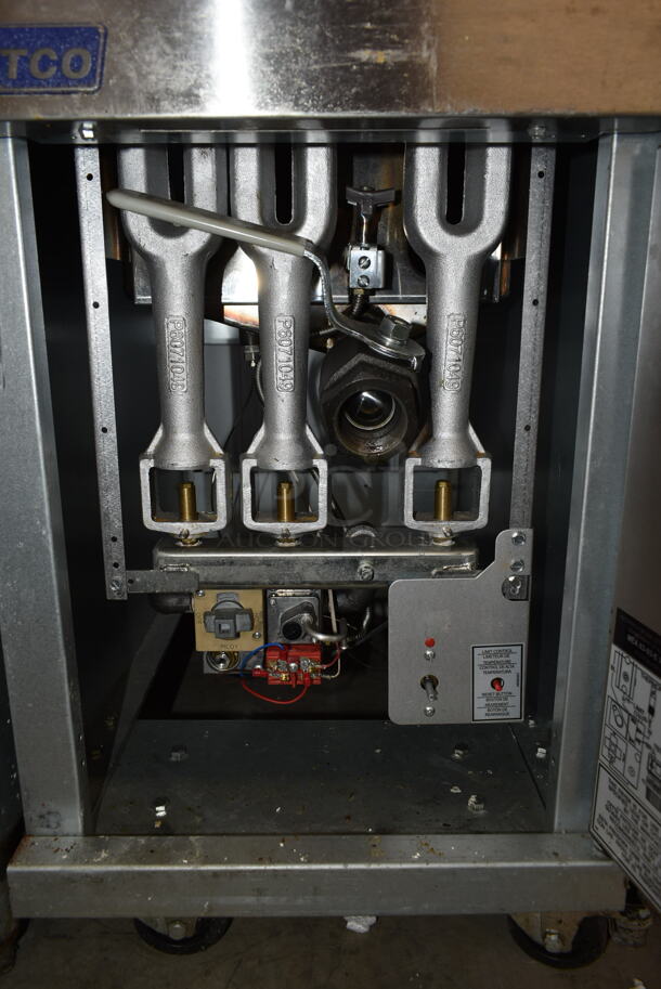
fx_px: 742
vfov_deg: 67.3
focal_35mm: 27
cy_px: 494
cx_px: 330
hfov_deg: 48.0
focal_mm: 18
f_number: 5.6
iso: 200
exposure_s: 1/30
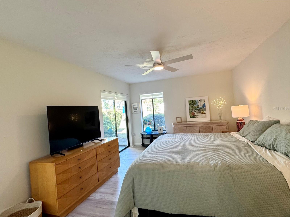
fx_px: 117
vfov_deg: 85.7
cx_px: 145
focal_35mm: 14
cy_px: 108
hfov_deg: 102.1
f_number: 2.2
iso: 200
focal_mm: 2.22
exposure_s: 1/120
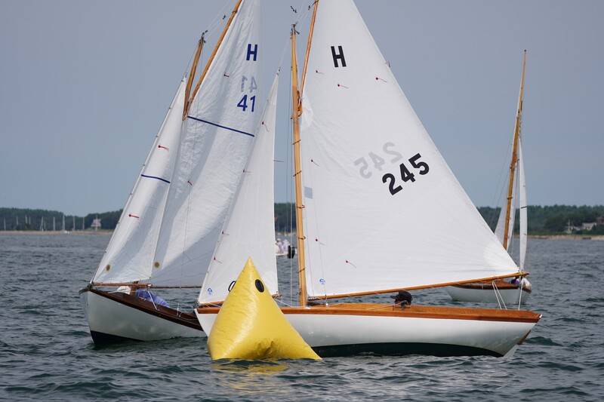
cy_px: 201
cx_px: 302
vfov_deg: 6.1
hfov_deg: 9.2
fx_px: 3774
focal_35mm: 225
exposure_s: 1/1250
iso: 100
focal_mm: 150
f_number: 5
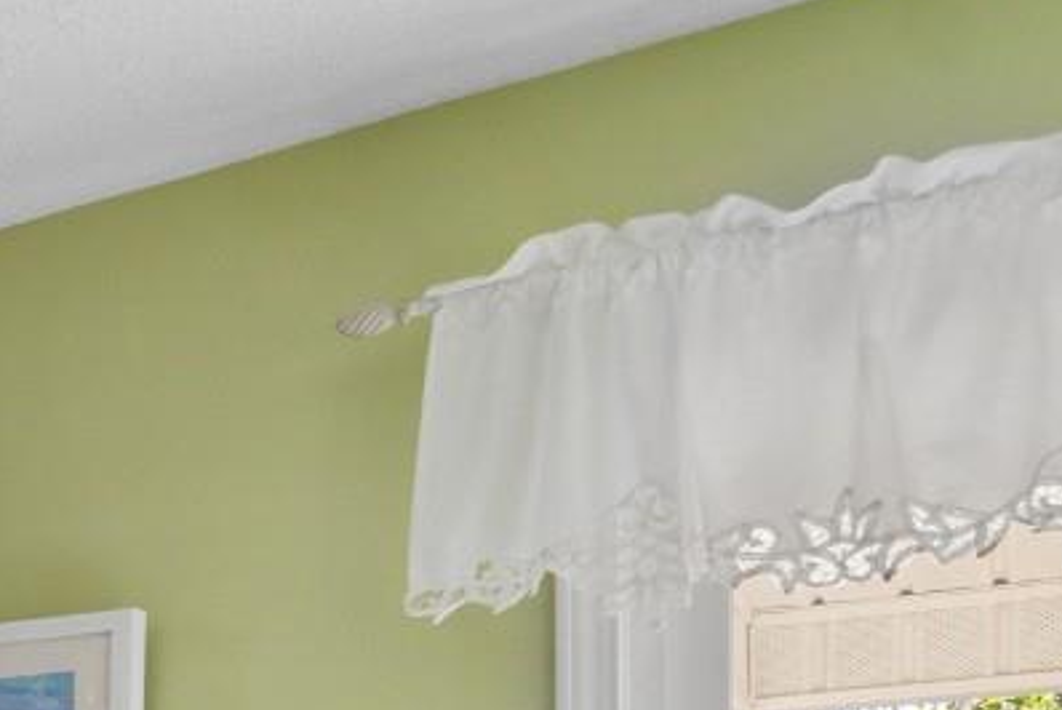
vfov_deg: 19.7
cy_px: 1028
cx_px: -961
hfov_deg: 20.2
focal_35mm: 61
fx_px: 1801
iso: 100
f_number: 4.5
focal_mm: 10
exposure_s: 1/50
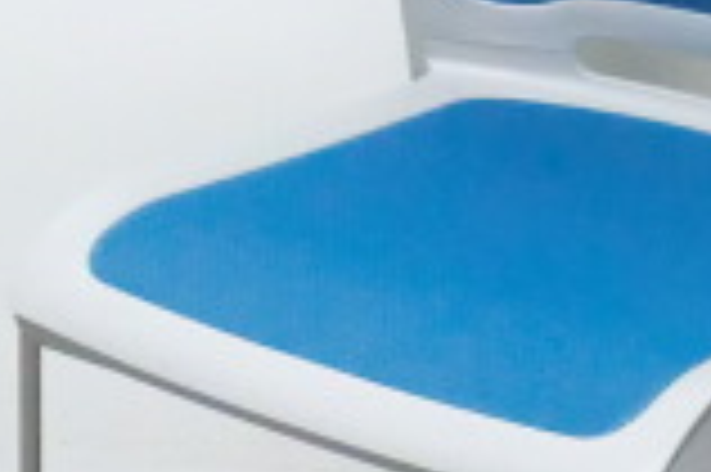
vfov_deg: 8.6
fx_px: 3157
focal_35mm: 160
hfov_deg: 12.8
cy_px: 193
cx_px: 576
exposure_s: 1/40
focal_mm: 6.9
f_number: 3.9
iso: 800
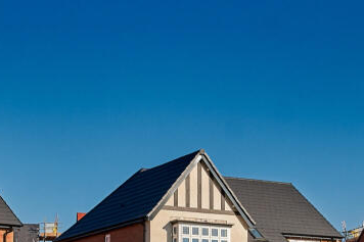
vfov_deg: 14.1
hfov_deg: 21.5
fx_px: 960
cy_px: 267
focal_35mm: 95
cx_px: 176
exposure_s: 1/1000
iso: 200
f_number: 7.1
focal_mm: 22
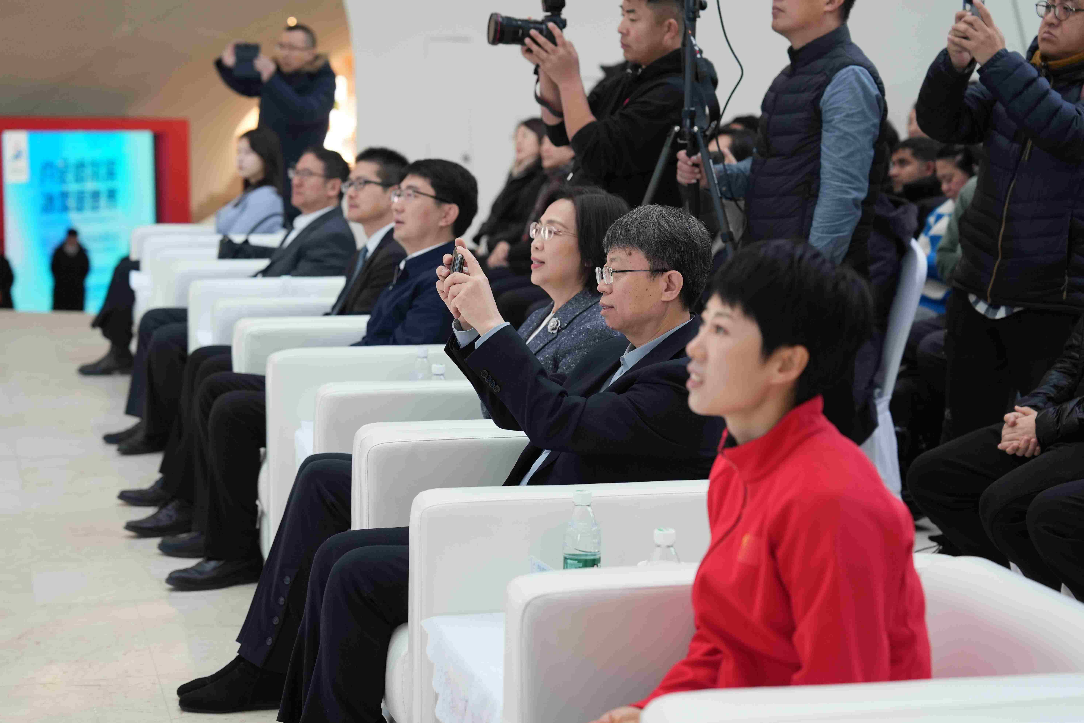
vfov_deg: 19.2
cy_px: 358
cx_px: 549
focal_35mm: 71
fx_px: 2138
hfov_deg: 28.5
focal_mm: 70
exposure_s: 1/400
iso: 1250
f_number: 3.5
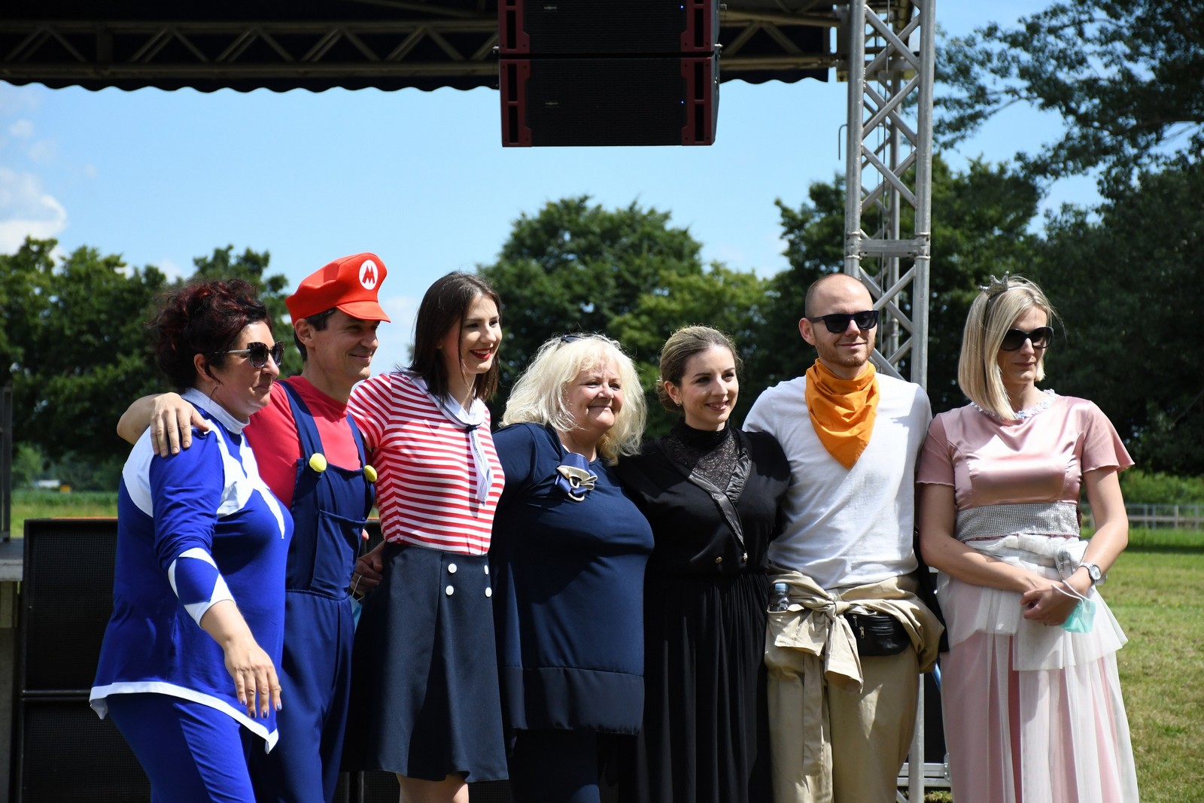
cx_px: 602
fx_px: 4013
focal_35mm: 120
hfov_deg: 17.1
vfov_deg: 11.4
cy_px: 402
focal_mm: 80
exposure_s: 1/6400
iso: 1250
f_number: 5.3
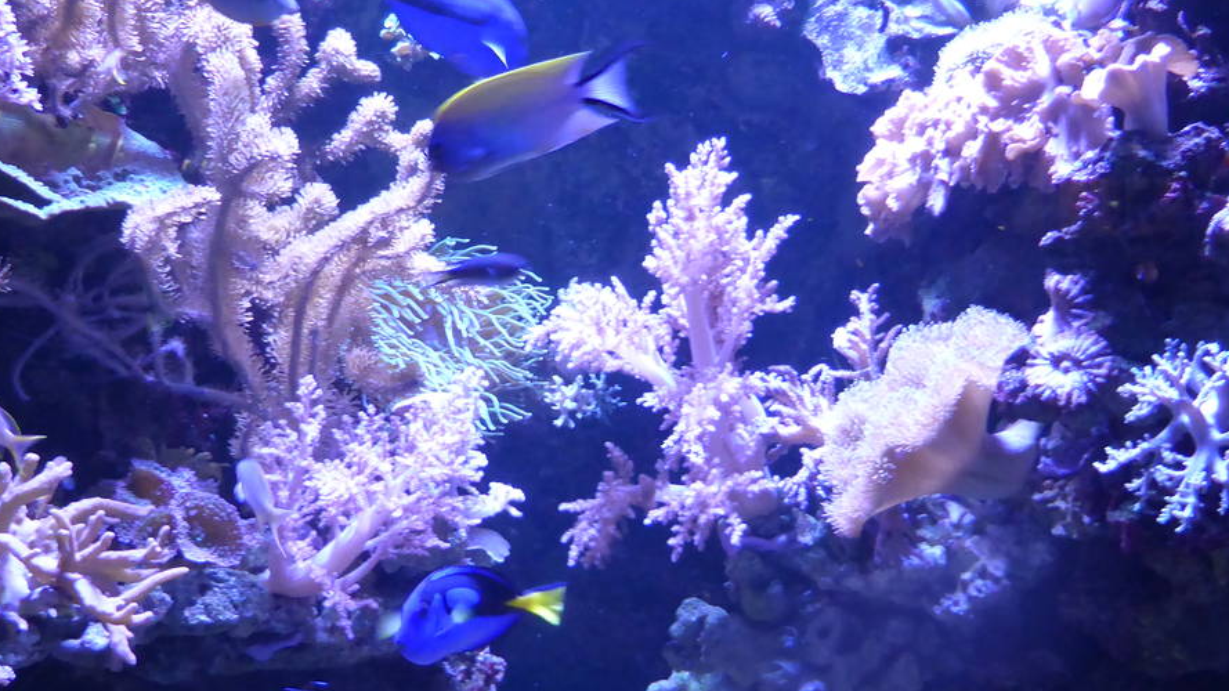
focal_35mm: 49
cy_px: 405
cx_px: 622
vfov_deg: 24.4
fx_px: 1597
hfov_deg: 42.1
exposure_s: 1/20
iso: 400
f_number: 3.3
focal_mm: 4.3
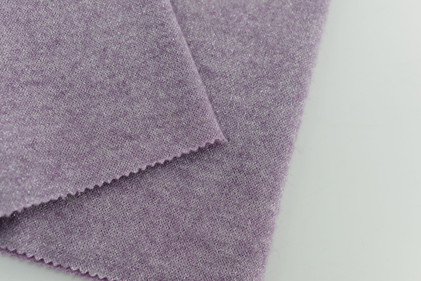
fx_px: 585
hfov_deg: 39.6
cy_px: 140
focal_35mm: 50
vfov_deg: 27.0
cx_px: 210
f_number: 3.5
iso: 100
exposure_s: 1/125
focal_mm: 50
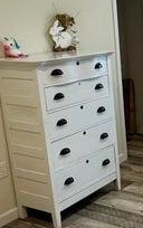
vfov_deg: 32.9
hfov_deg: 19.0
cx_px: 199
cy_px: 114
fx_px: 386
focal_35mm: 62
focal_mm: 2.22
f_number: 2.2
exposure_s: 1/120
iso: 160
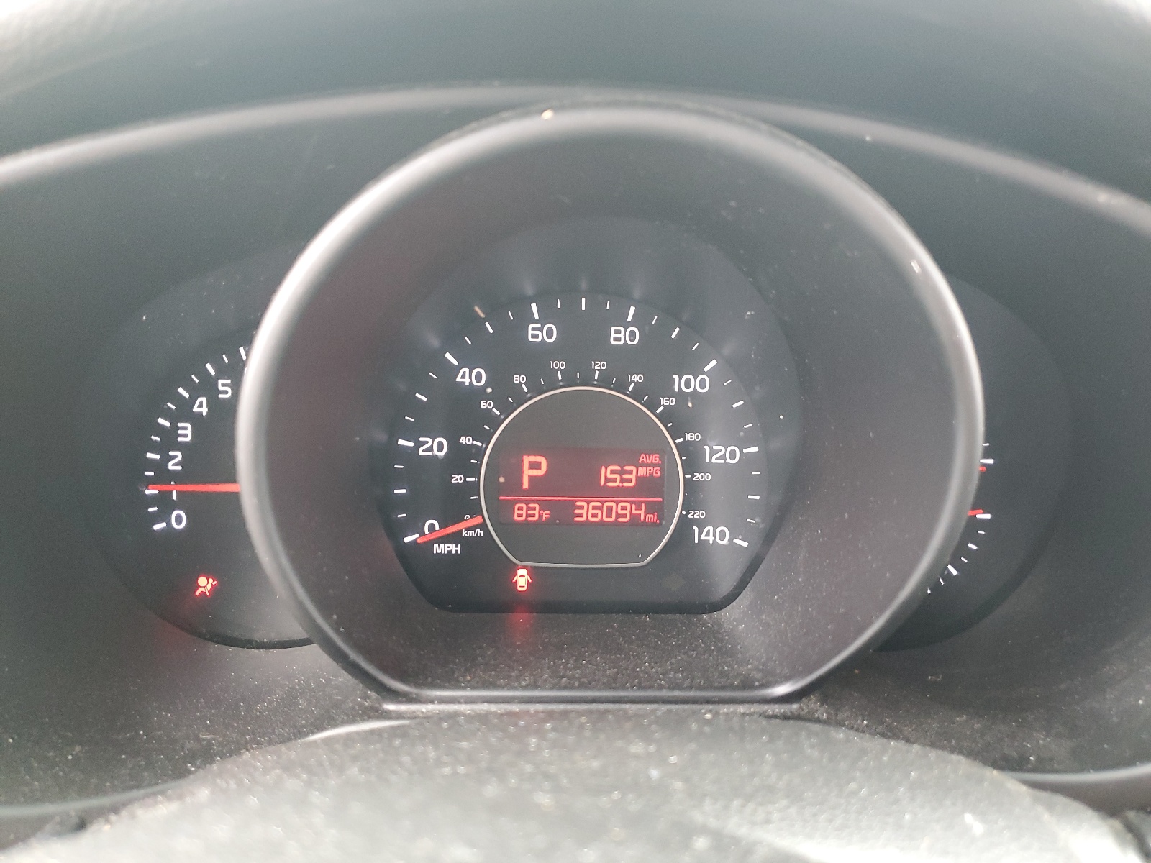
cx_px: 576
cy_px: 432
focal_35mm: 26
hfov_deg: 67.3
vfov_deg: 53.1
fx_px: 865
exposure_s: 1/60.2
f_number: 1.5
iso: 228
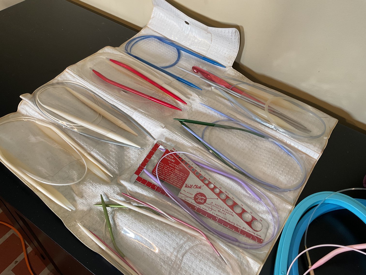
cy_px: 138
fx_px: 307
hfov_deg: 61.7
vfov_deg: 48.2
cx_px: 183
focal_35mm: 29
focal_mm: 3
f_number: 1.8
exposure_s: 1/60
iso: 50
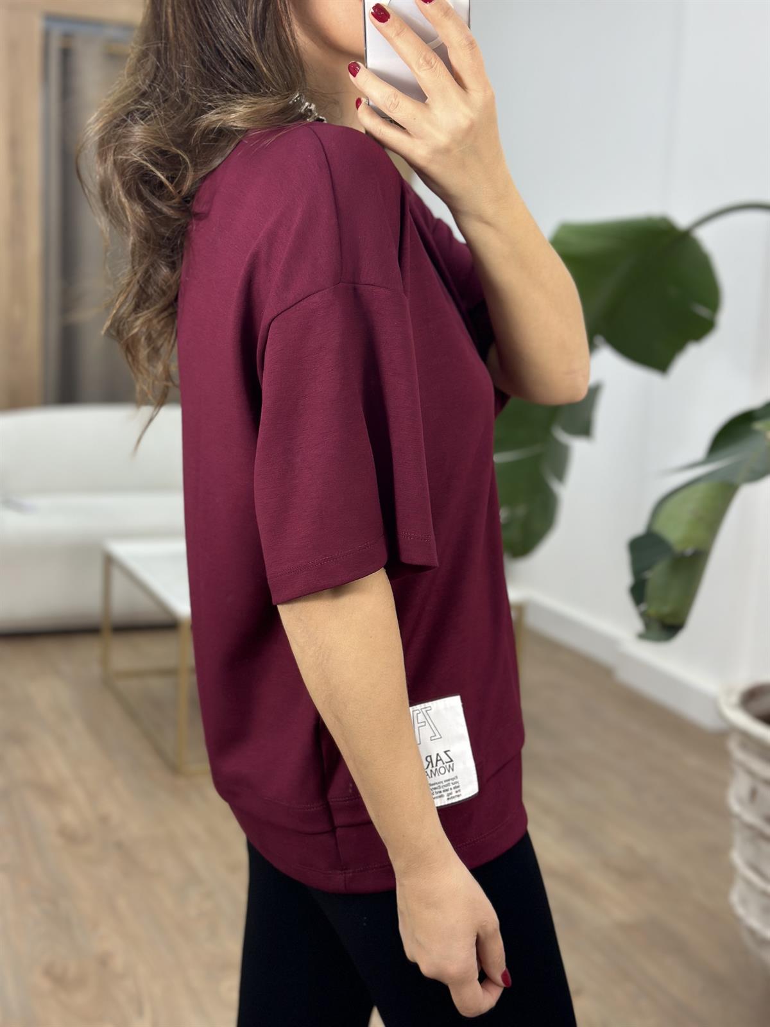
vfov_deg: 39.7
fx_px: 1424
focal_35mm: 48
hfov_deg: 30.3
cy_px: 514
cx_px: 385
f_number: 1.78
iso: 64
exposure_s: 1/100
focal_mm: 6.86
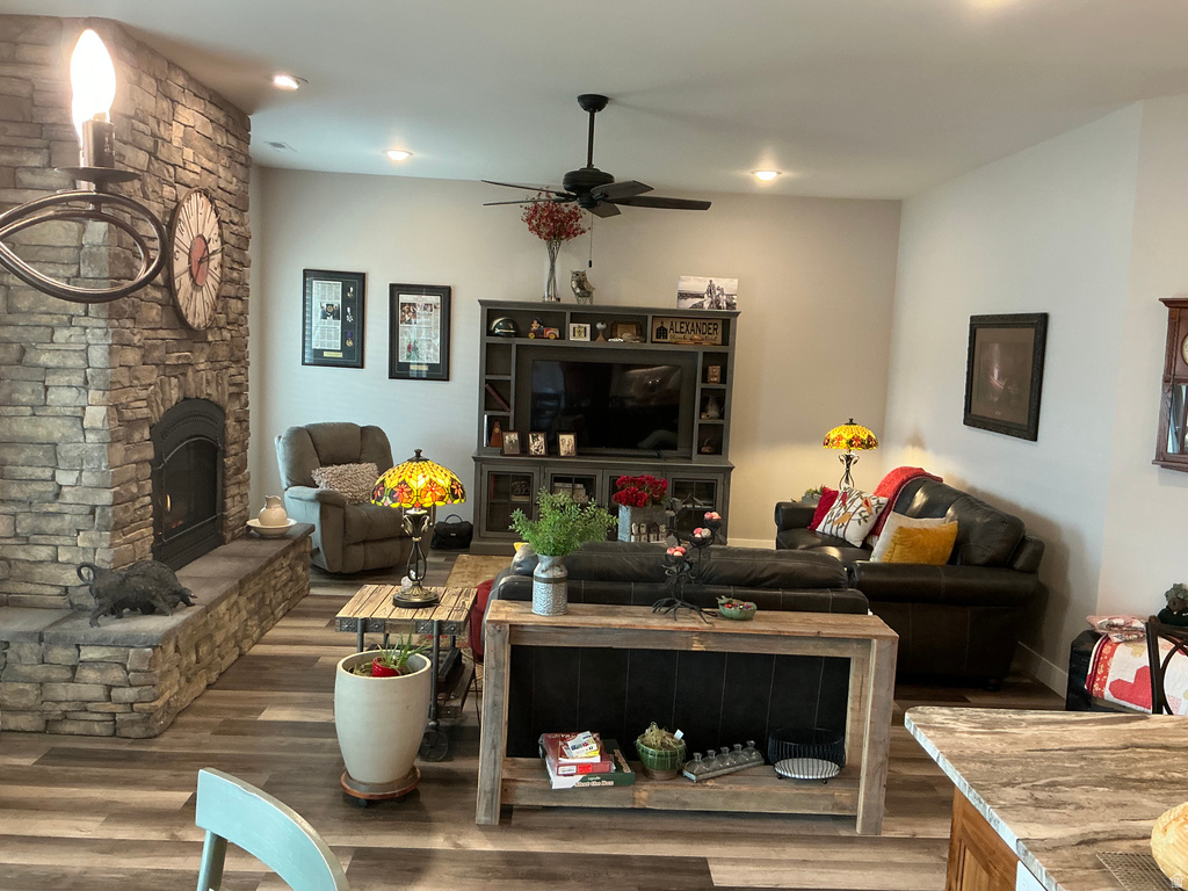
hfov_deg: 63.4
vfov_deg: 49.7
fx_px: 961
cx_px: 594
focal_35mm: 28
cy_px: 446
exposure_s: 1/60
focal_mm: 3
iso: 125
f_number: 1.8
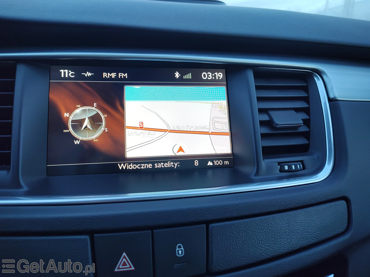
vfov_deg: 58.9
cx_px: 185
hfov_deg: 73.9
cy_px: 138
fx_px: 246
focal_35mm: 23
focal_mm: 5.56
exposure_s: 1/50
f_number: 1.8
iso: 255
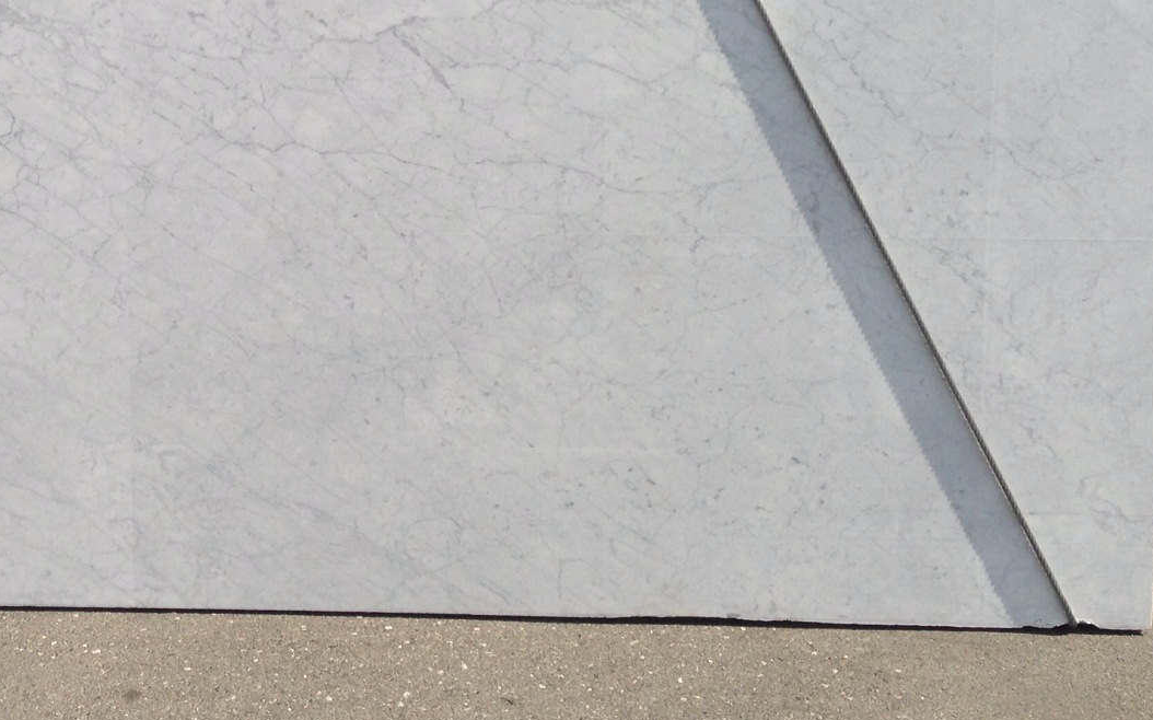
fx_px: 2136
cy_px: 26
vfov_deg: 18.7
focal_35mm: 68
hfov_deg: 29.8
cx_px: 321
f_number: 2.4
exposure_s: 1/1748
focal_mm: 4.13
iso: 50
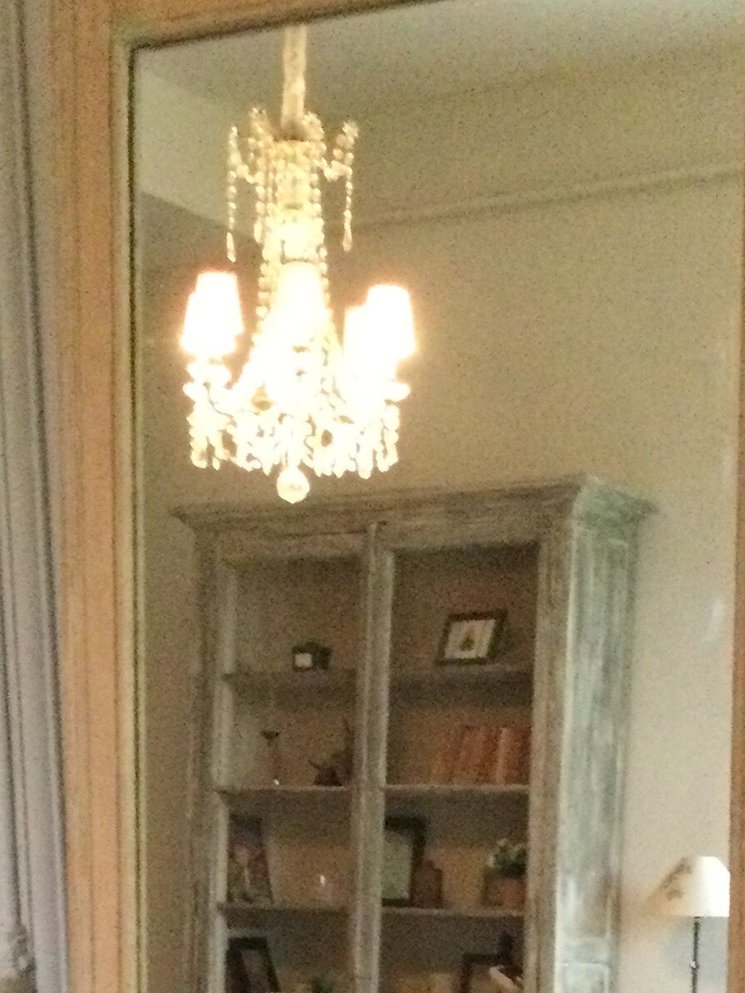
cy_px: 1120
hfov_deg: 17.4
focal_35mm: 85
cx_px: 360
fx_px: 2438
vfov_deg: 21.7
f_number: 2.4
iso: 320
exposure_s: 1/17
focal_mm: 3.3
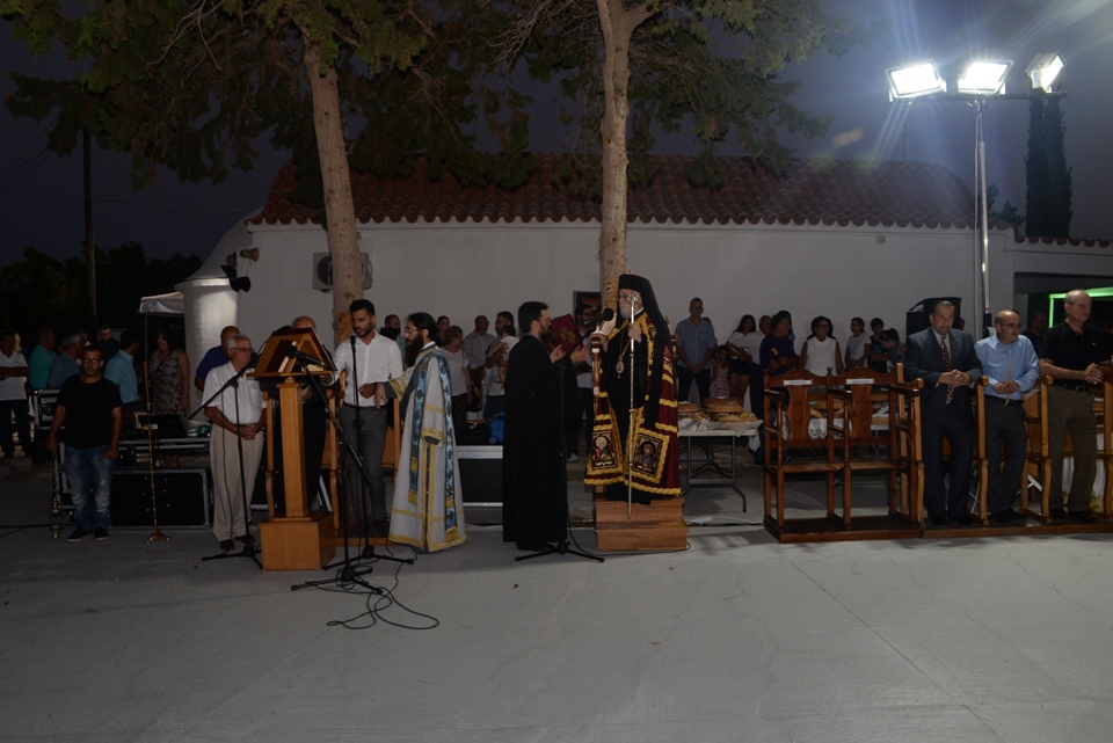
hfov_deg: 65.4
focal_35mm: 28
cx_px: 556
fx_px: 866
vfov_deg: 46.4
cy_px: 372
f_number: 7.1
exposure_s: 1/80
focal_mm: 28
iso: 1000
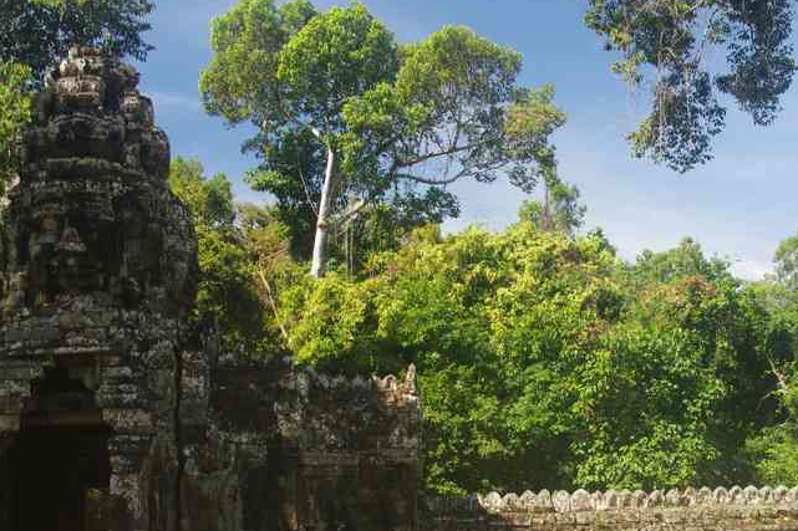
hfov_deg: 36.8
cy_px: 367
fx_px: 1192
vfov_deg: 25.0
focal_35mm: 54
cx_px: 501
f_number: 10
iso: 200
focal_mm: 23
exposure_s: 1/50
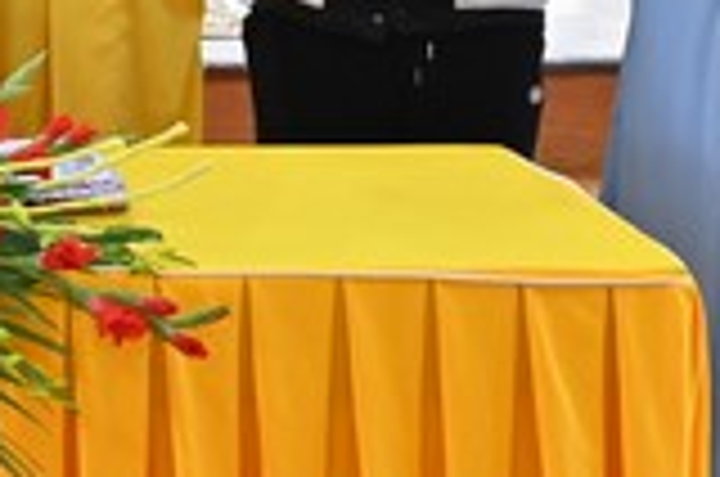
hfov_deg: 15.2
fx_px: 2515
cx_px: -320
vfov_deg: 10.4
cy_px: -288
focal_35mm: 126
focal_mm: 31
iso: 1600
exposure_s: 1/50
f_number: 5.6
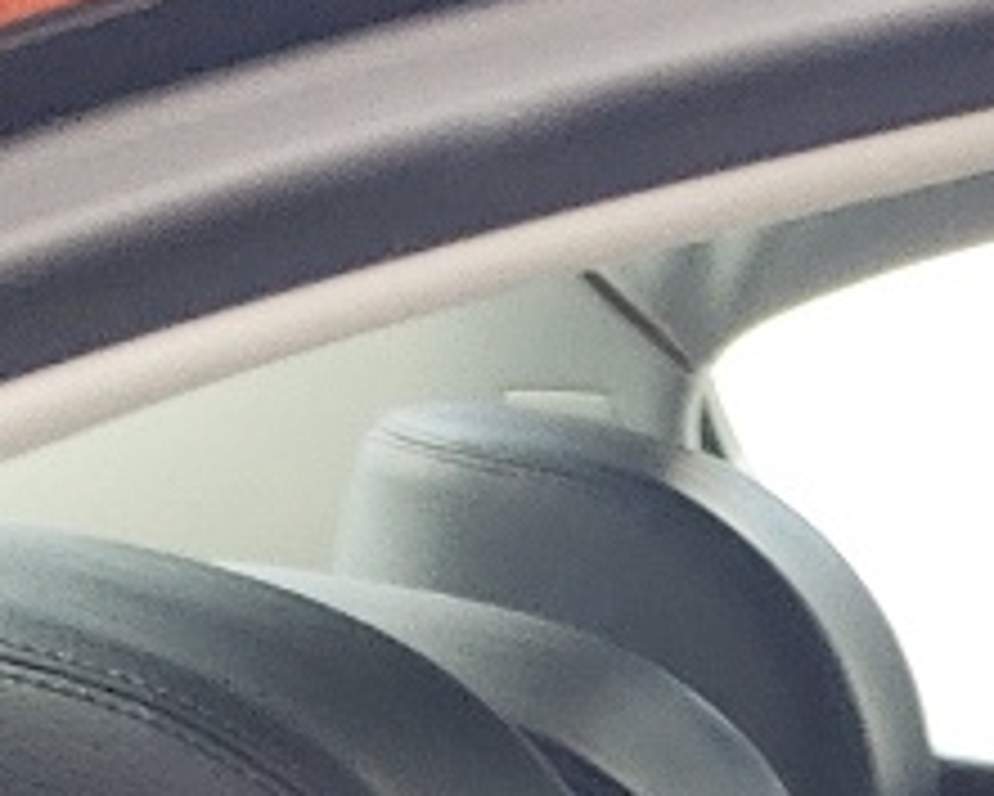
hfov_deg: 9.0
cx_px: 2685
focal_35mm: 184
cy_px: 2415
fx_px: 5415
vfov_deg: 7.4
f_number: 1.5
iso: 50
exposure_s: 1/119
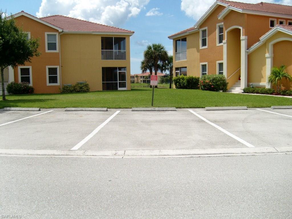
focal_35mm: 35
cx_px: 146
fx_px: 295
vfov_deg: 40.7
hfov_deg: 52.6
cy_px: 110
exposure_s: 1/500
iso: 80
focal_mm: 5.8
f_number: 7.1
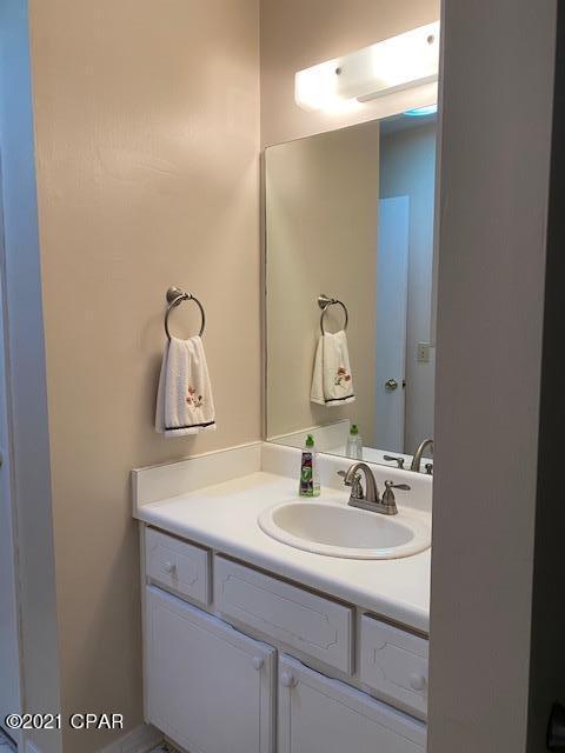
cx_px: 282
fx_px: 566
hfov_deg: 53.1
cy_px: 376
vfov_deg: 67.3
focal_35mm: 26
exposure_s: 1/60
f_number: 1.8
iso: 80
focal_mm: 4.25
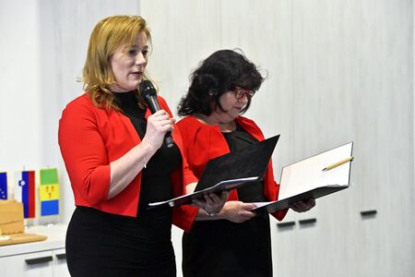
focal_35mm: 120
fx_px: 1383
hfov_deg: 17.1
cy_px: 138
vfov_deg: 11.4
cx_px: 208
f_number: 5
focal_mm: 120
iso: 5000
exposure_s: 1/80
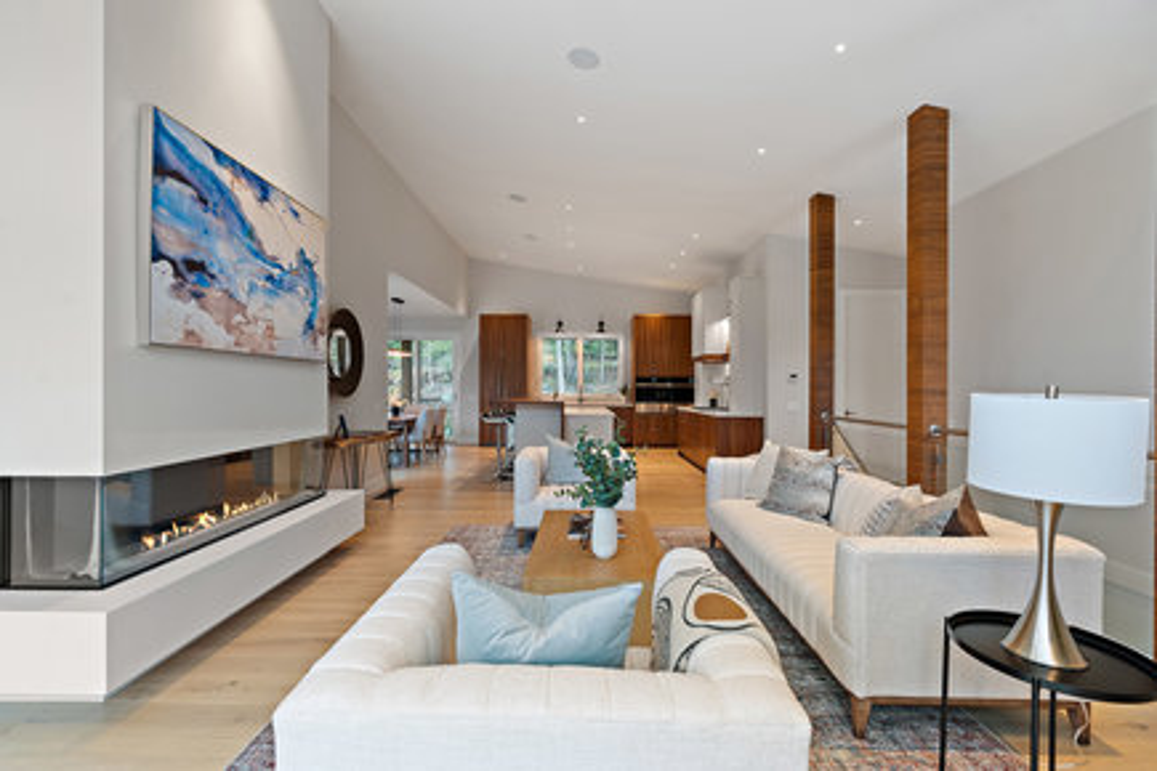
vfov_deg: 73.7
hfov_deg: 96.7
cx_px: 578
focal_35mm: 16
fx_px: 514
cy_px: 386
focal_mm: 16
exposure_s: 1/5
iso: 400
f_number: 7.1
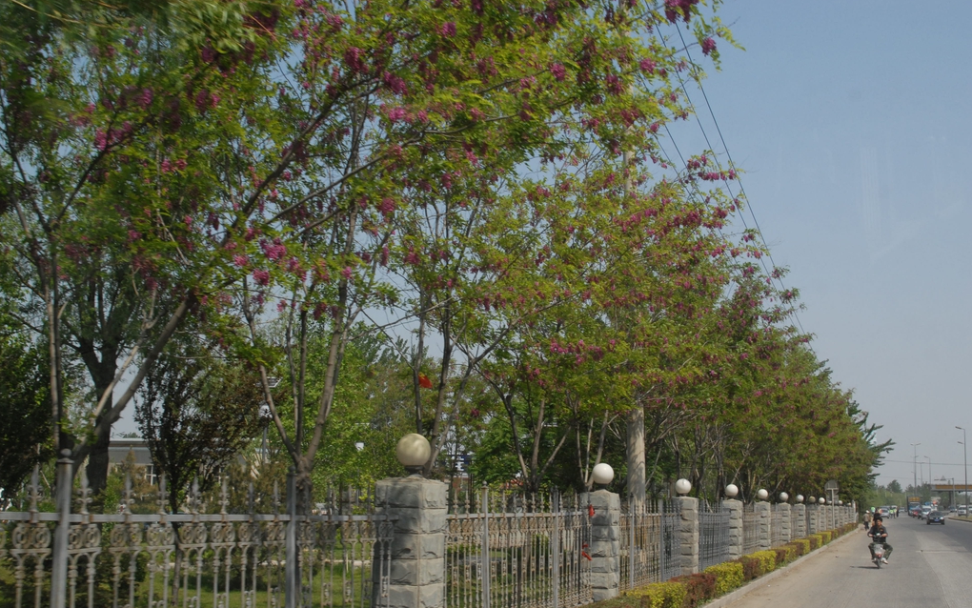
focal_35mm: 43
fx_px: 1139
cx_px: 487
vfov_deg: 29.9
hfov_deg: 46.2
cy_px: 320
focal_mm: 28
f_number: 10
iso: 400
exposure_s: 1/400
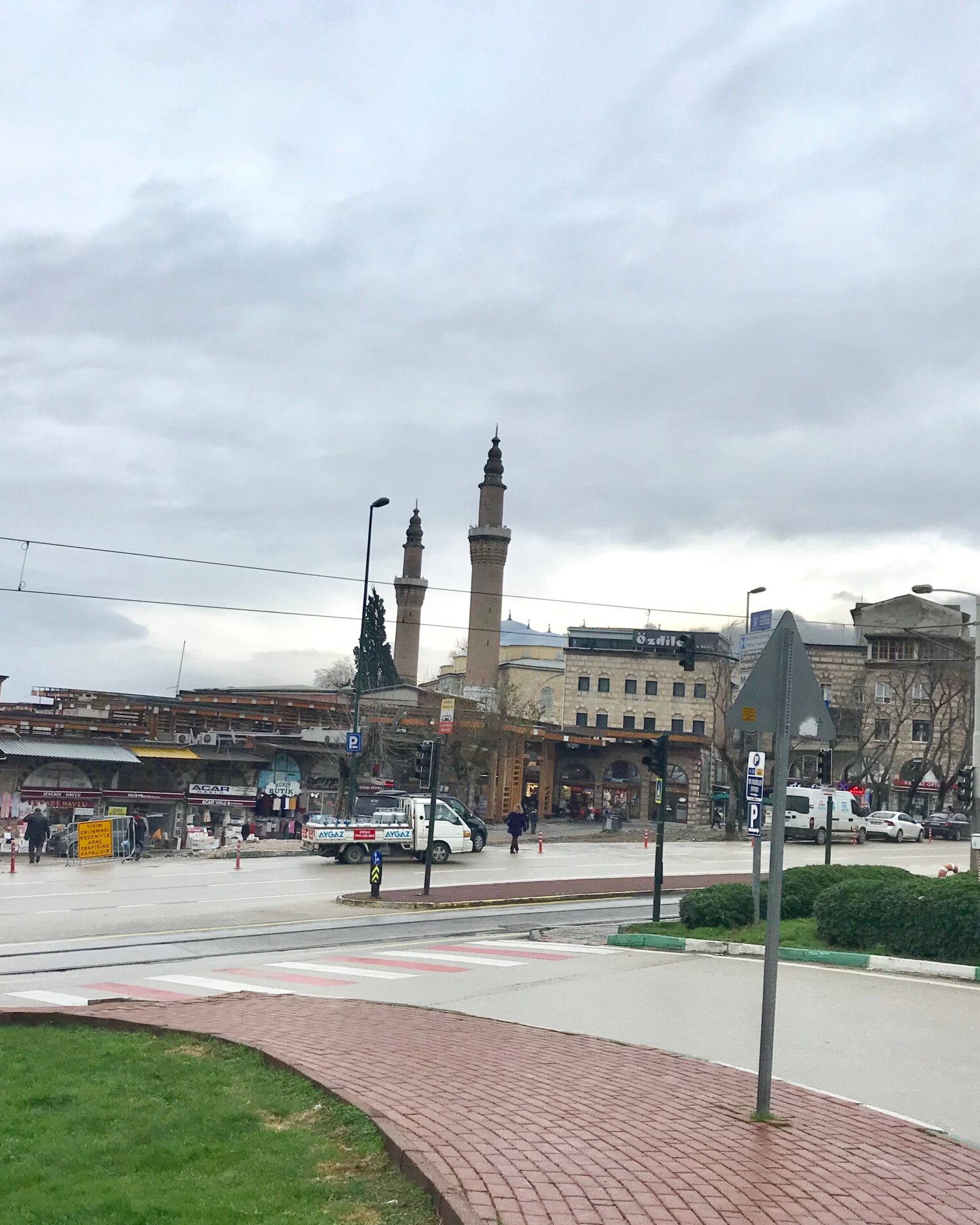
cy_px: 617
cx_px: 449
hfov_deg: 40.1
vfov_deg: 49.1
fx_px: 1341
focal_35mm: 37
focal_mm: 3.99
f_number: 1.8
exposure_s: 1/1650
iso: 20
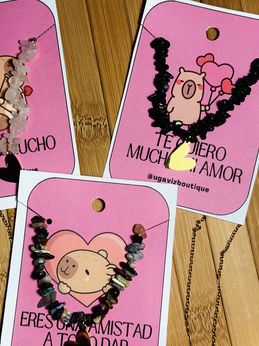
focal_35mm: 65
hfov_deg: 22.5
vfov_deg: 29.8
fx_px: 648
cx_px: 97
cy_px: 167
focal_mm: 6.76
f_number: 1.78
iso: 50
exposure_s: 1/159
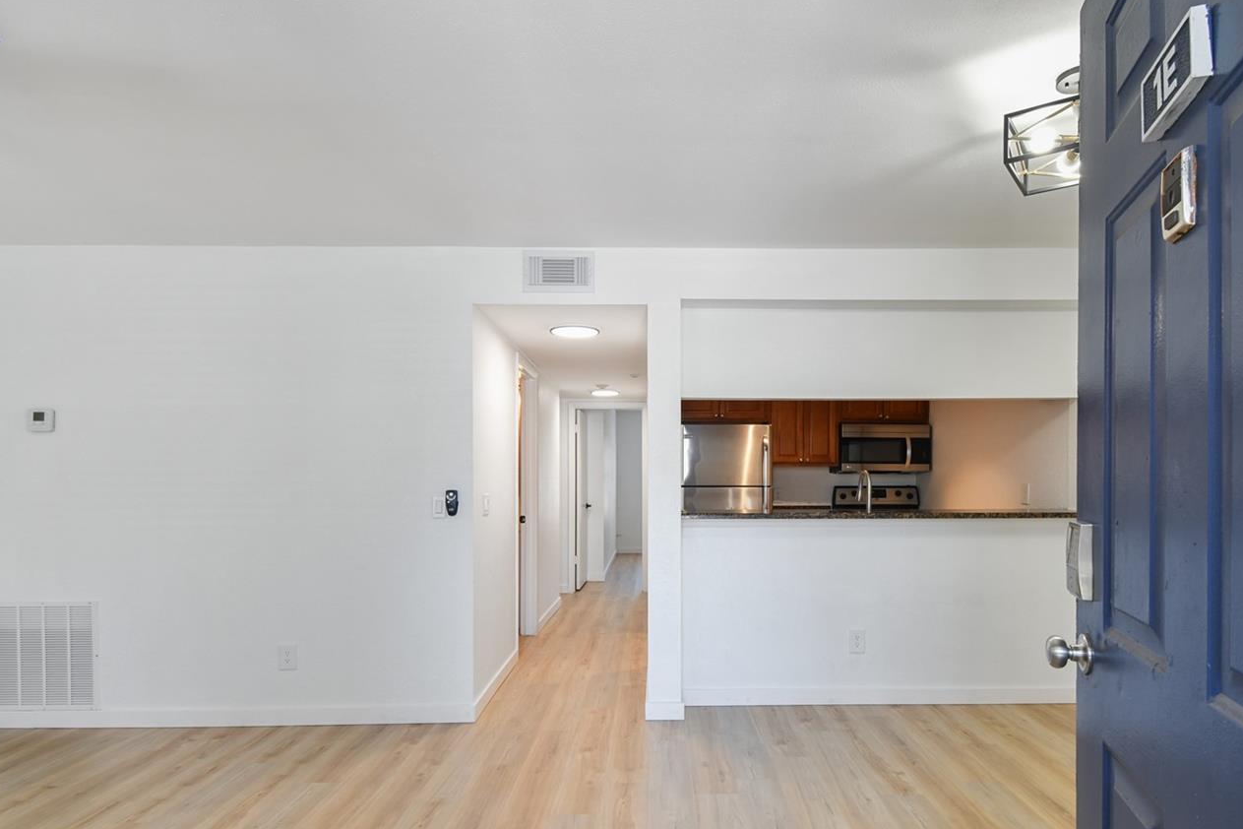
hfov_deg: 86.8
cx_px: 653
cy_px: 488
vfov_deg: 64.1
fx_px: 656
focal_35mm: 19
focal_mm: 10
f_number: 7.1
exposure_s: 1/2
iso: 100
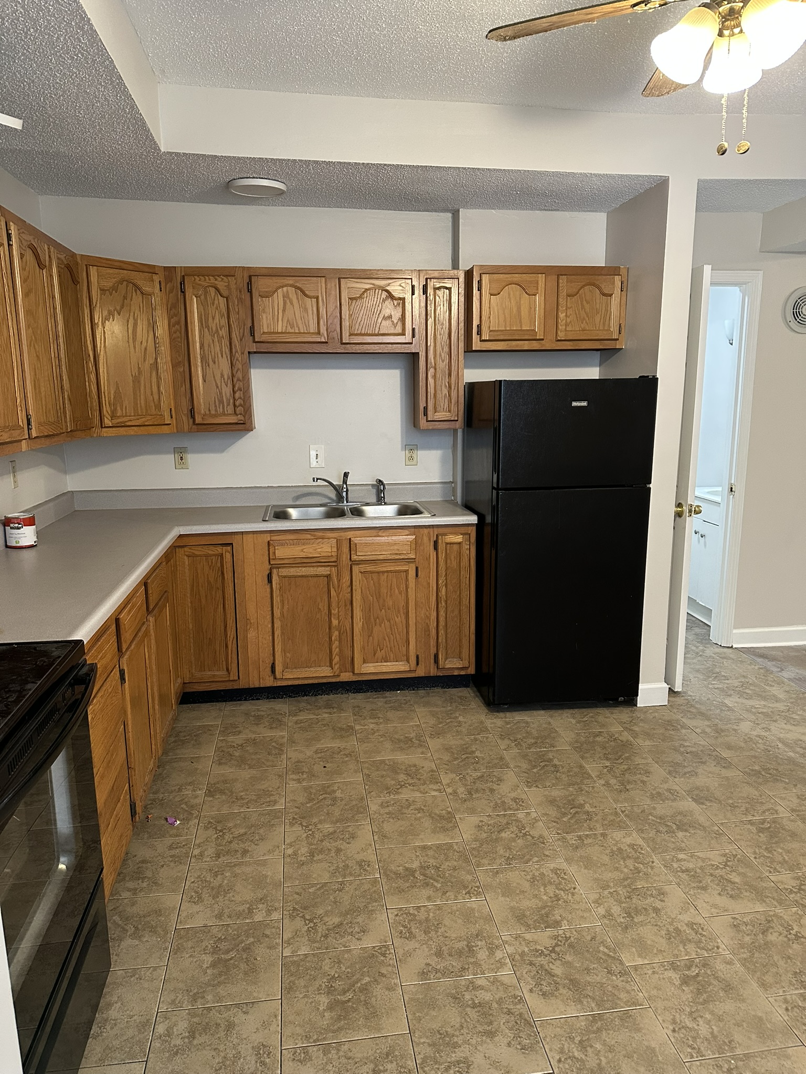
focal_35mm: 24
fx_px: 745
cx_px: 403
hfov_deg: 56.8
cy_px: 537
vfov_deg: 71.6
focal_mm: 6.86
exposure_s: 1/60
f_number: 1.78
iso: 400
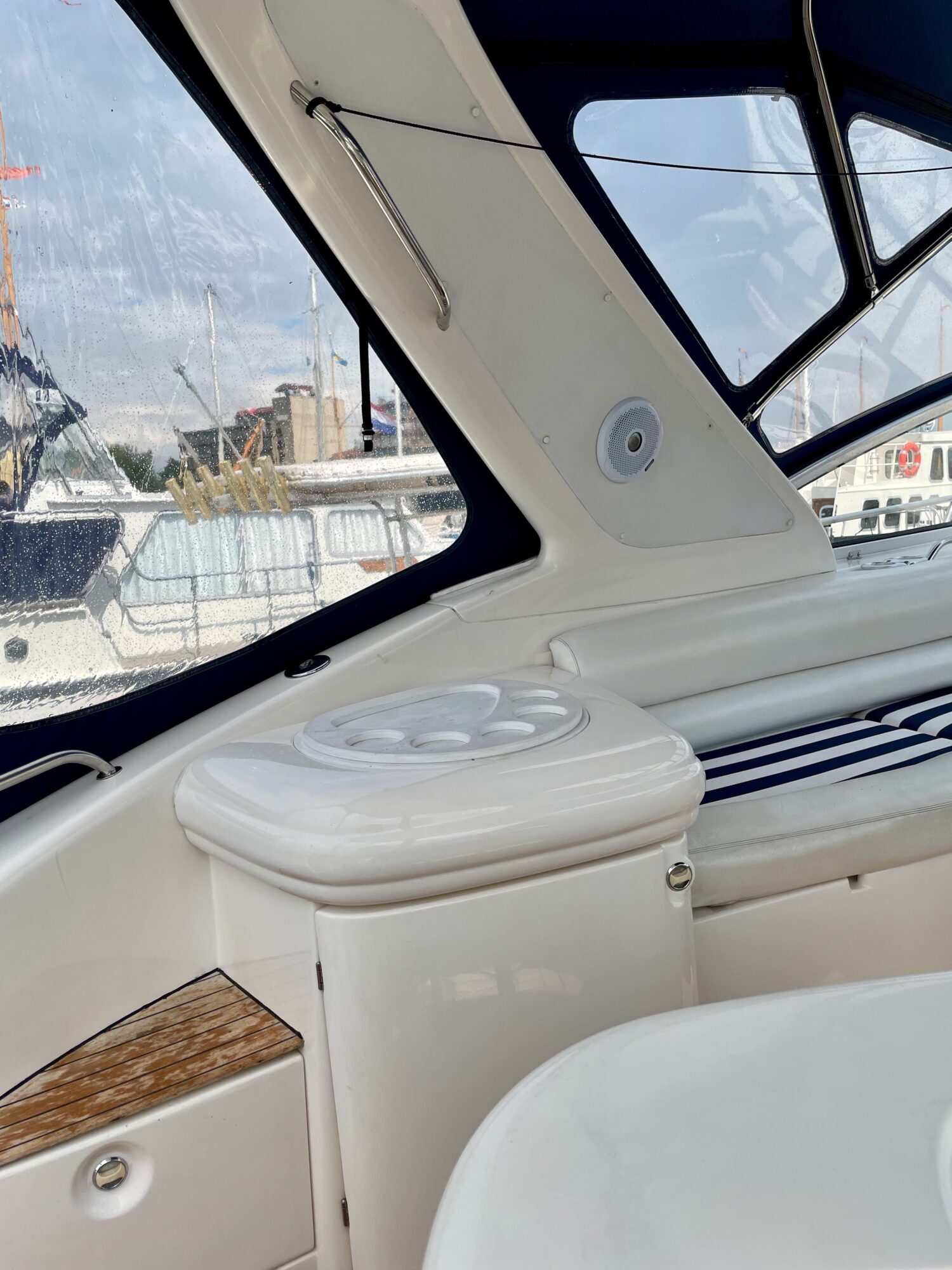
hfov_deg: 53.1
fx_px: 953
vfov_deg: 67.3
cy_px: 635
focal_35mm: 26
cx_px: 476
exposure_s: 1/4831
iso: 32
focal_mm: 4.2
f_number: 1.6
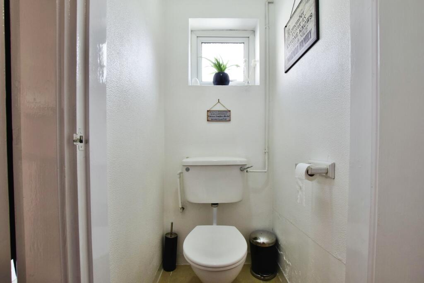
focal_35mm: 15
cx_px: 212
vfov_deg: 77.4
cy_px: 142
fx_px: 177
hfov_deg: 100.4
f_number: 8
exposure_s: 1/60
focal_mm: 10
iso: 640
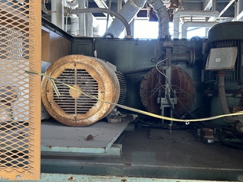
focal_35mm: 32
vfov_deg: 44.2
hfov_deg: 56.5
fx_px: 225
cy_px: 92
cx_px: 141
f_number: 1.5
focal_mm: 5.7
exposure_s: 1/60
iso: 200
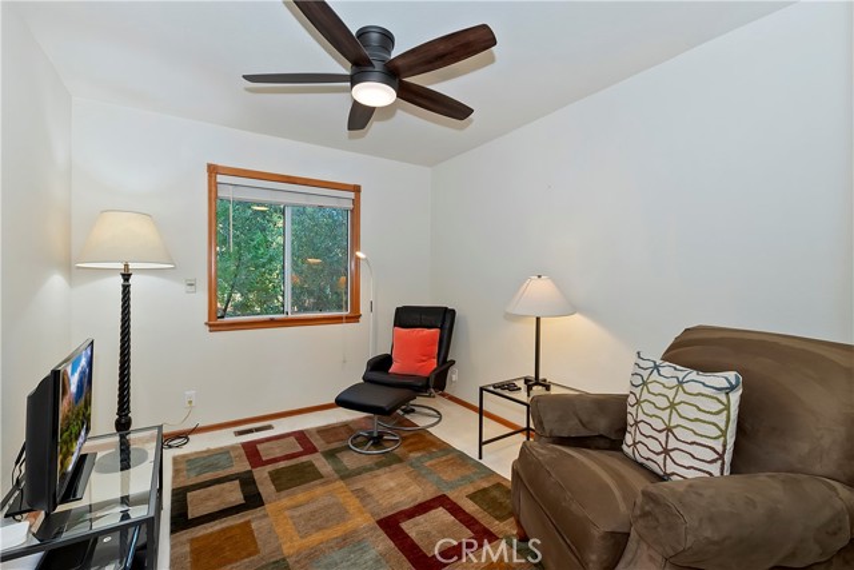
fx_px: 356
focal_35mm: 15
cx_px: 427
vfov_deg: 77.4
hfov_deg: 100.4
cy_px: 285
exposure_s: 1/30
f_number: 8
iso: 400
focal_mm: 10
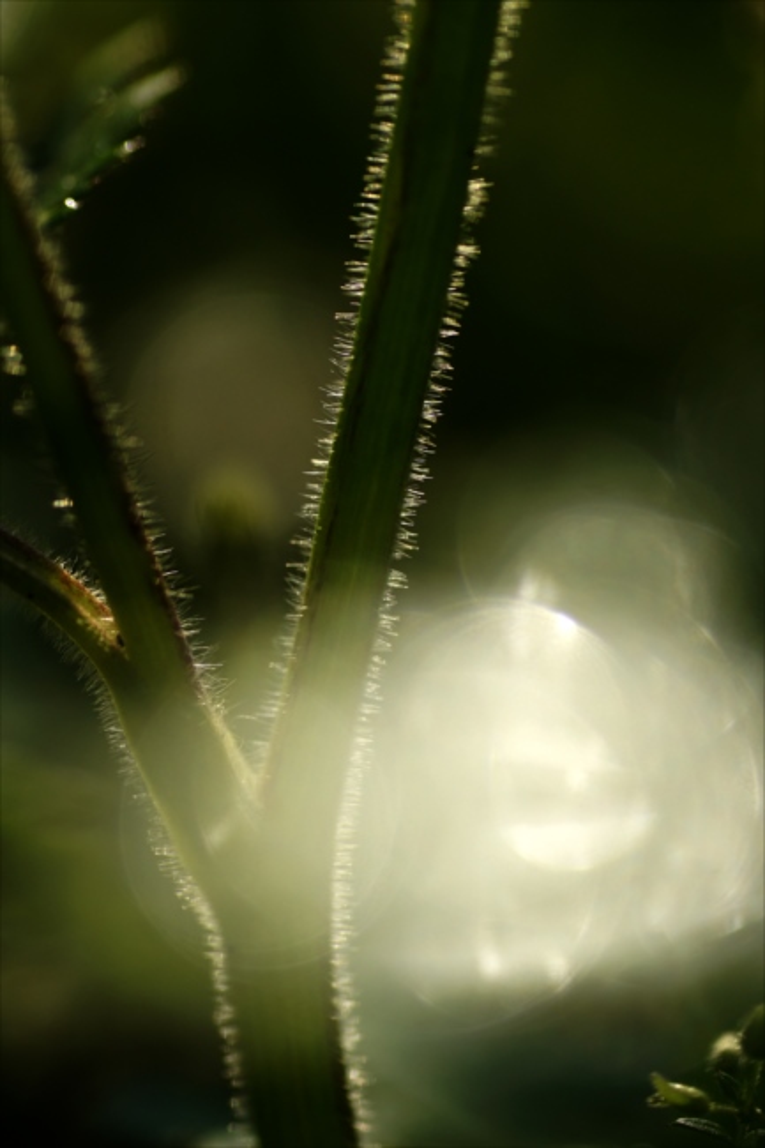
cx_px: 382
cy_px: 574
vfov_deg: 15.2
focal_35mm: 135
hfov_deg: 10.2
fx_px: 4305
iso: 200
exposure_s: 1/4000
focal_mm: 90
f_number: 2.8
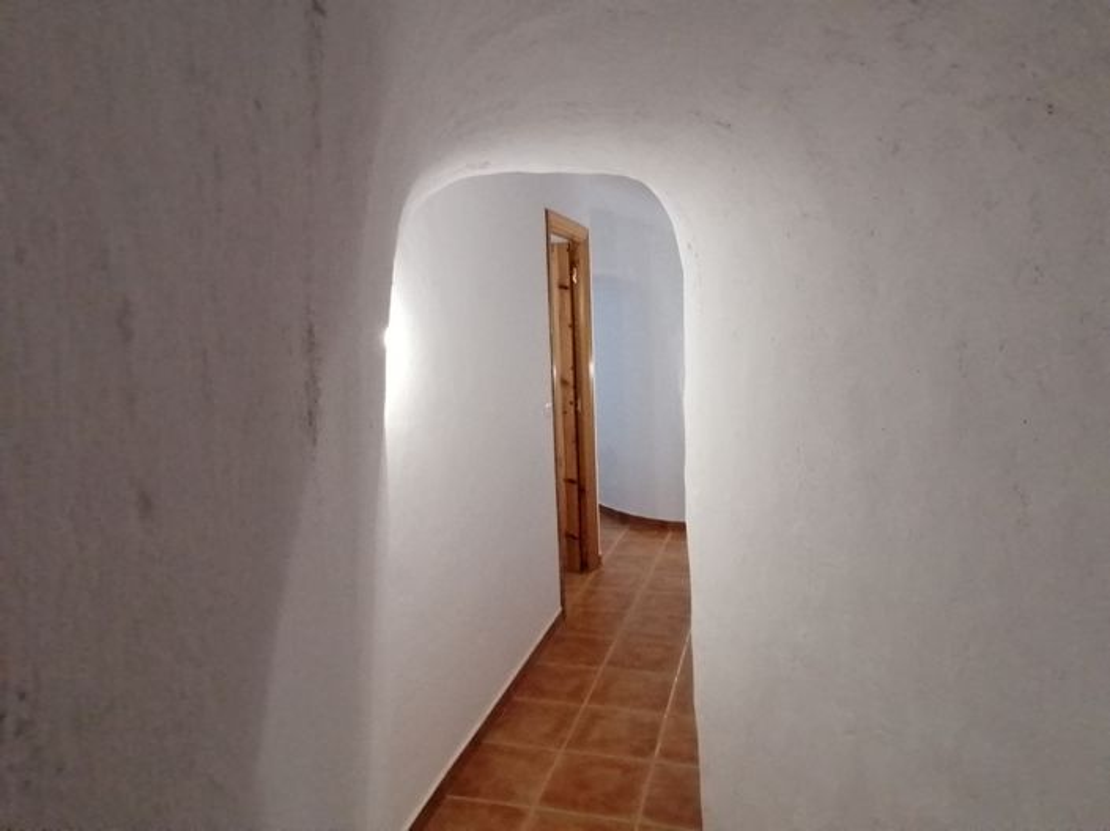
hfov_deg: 69.4
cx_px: 555
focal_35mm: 25
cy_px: 416
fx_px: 801
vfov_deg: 54.8
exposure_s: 1/33.3
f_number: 2.4
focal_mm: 2.7
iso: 250
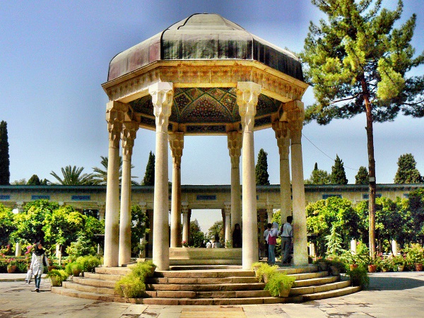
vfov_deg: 39.7
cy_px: 159
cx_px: 212
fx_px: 441
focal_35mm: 36
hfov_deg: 51.4
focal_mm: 6
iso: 400
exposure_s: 1/1300
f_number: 8
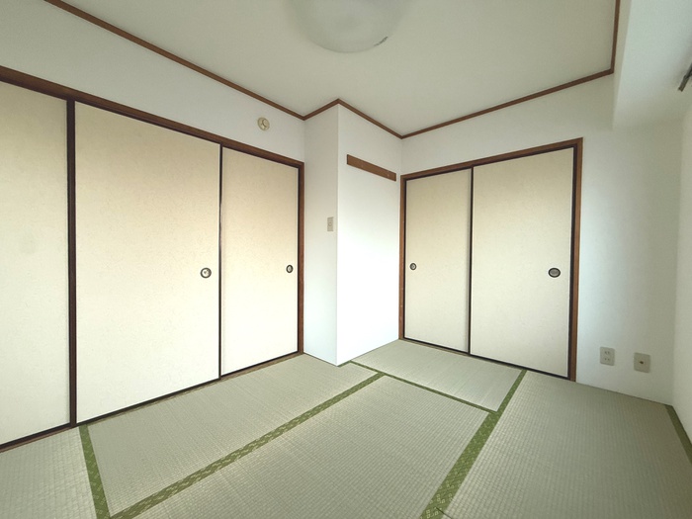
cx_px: 346
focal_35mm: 14
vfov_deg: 85.7
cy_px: 260
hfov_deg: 102.1
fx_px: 280
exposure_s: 1/86
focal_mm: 2.22
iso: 400
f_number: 2.2
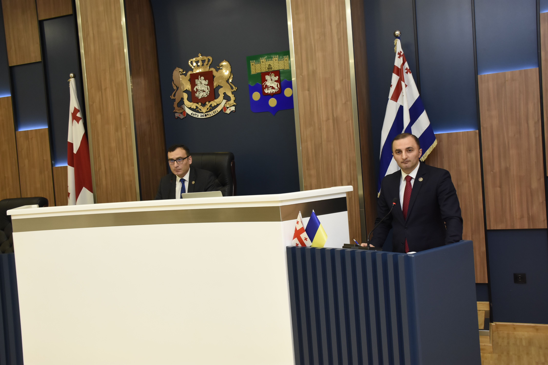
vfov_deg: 34.2
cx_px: 274
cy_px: 182
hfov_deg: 49.5
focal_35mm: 39
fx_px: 594
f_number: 5.6
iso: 1250
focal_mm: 26
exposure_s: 1/100
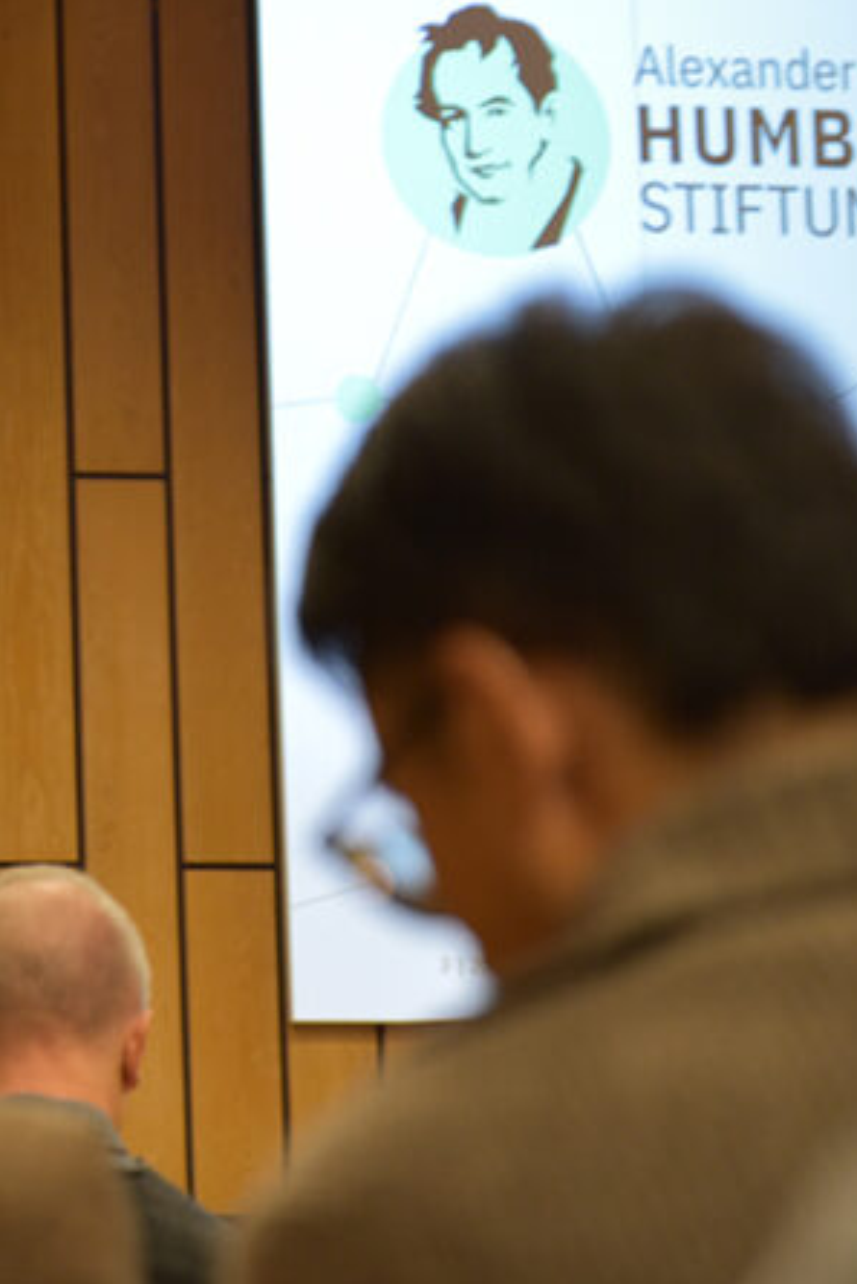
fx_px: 5744
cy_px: 335
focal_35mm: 161
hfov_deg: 8.4
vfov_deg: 12.7
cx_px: -395
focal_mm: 70
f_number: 2.8
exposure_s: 1/125
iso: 1100
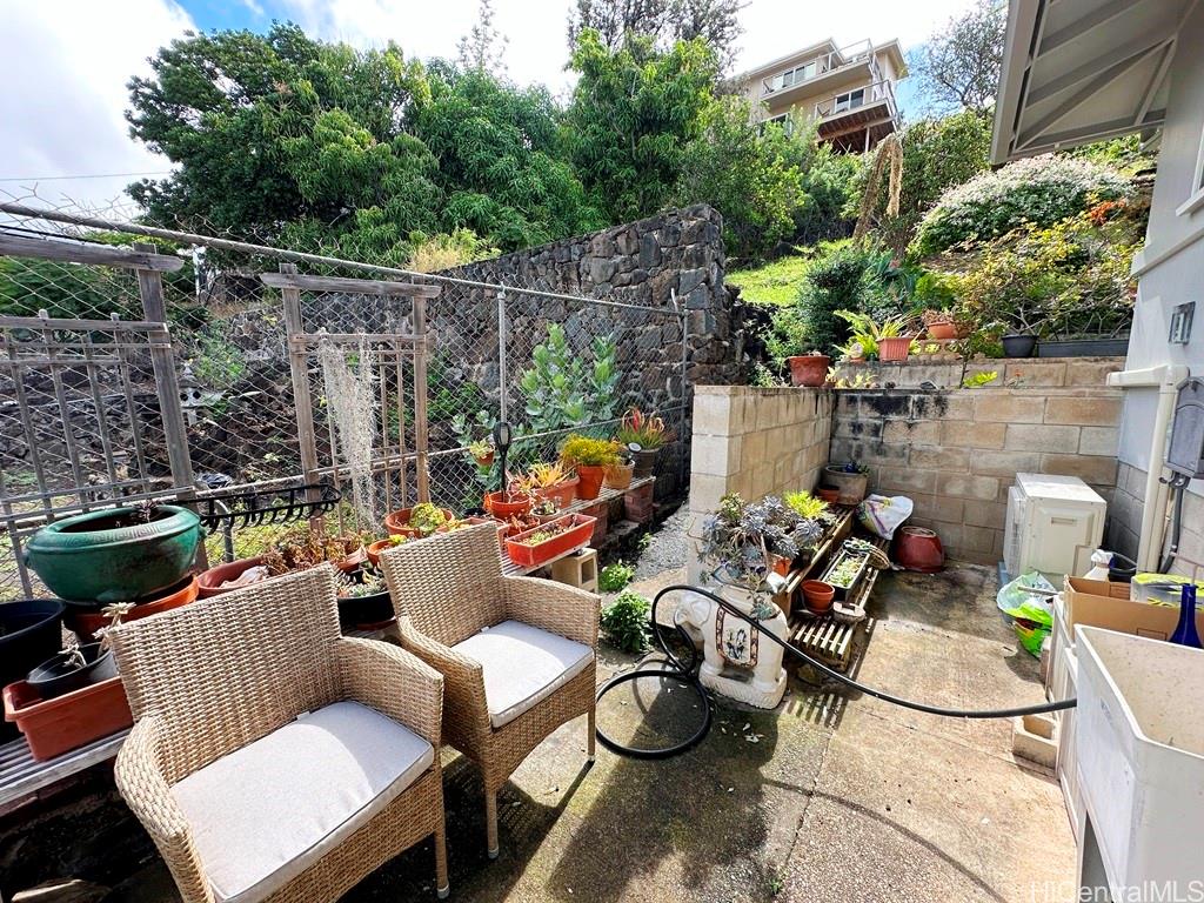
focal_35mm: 14
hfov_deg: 102.1
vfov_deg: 85.7
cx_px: 602
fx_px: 487
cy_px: 452
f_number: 2.2
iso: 40
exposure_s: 1/350
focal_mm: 2.22
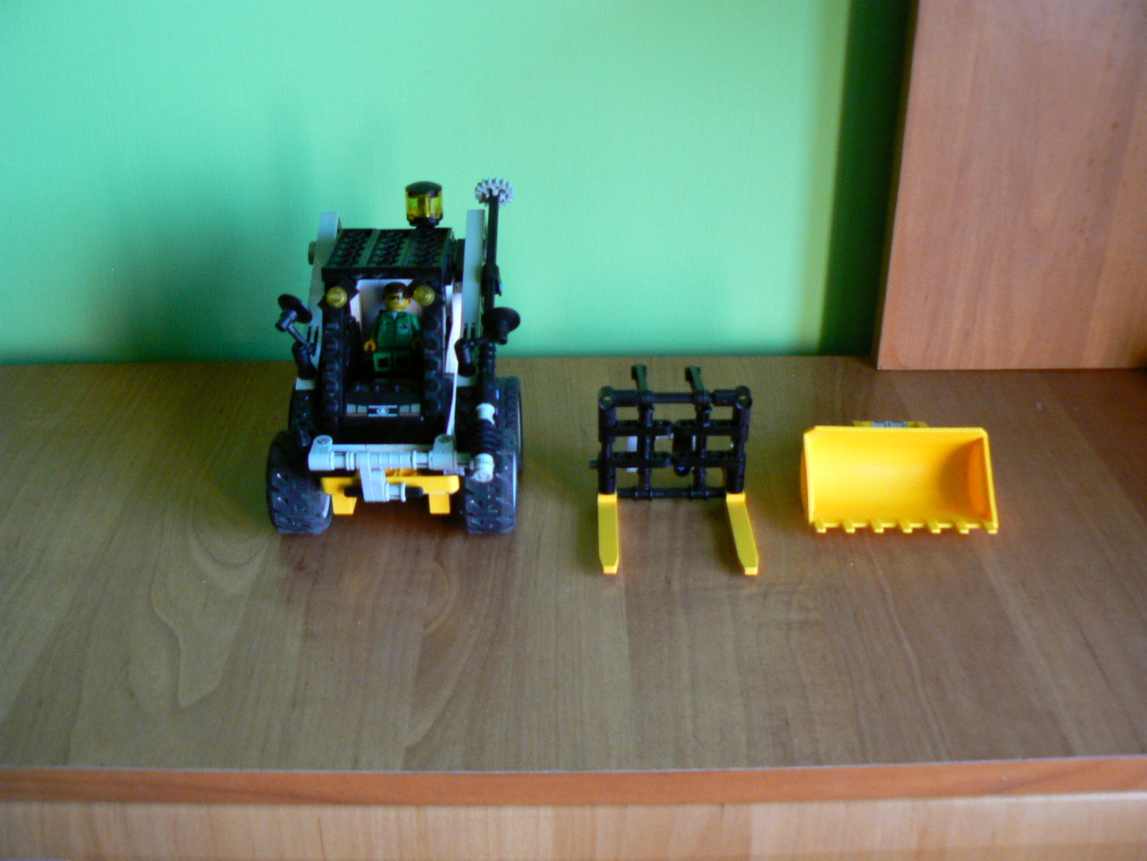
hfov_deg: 51.4
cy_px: 430
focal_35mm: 36
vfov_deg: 39.7
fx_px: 1193
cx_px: 574
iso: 200
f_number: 2.8
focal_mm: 6
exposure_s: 1/30
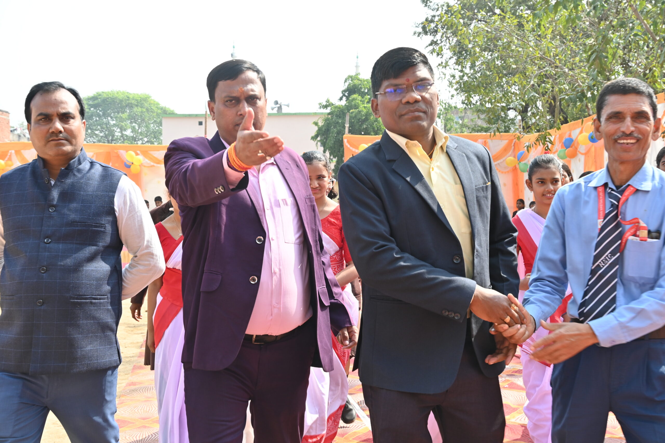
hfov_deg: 44.3
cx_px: 332
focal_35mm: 44
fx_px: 817
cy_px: 222
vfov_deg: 30.4
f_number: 7.1
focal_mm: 29.5
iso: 160
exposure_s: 1/160
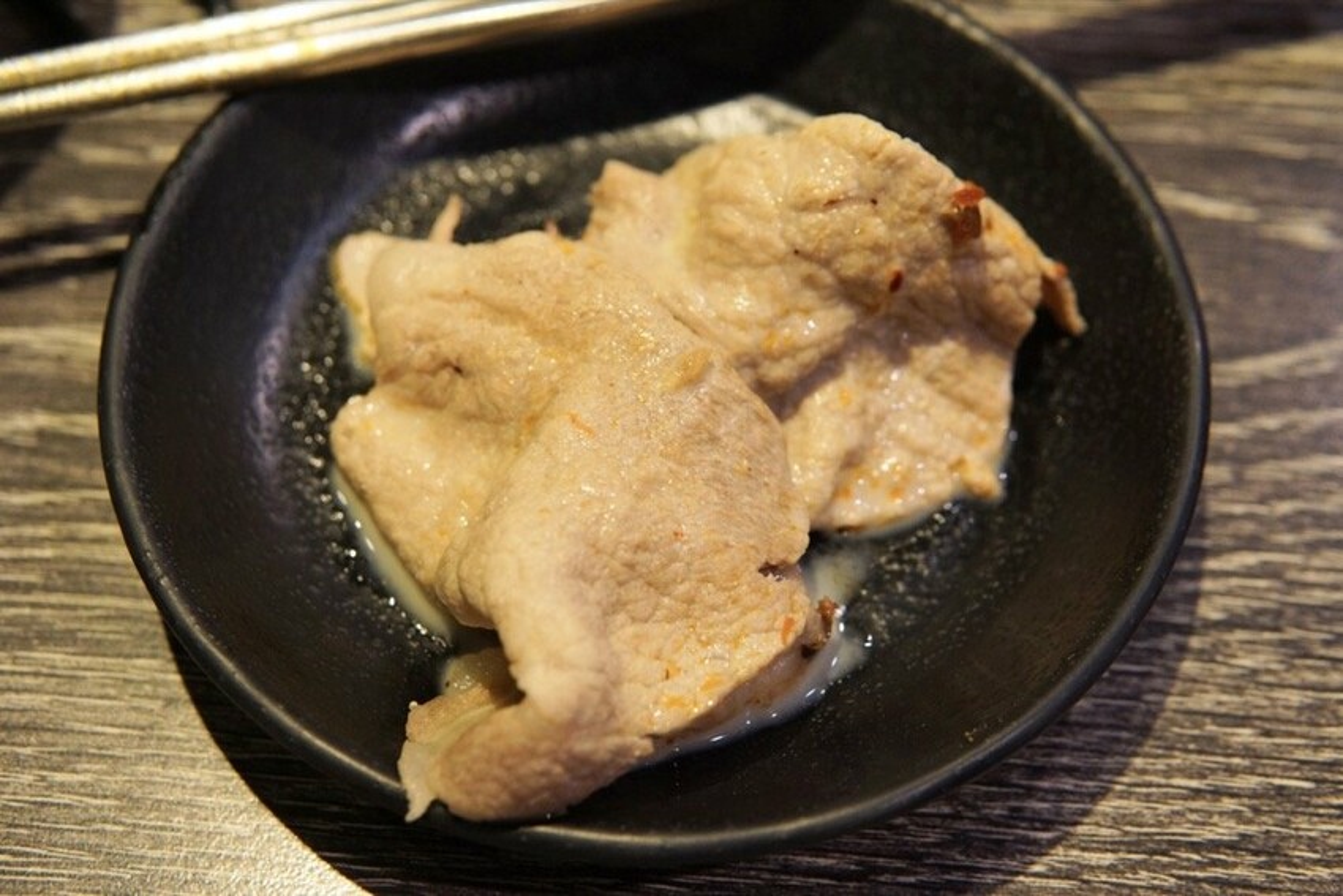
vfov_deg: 29.9
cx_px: 672
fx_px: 1679
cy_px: 448
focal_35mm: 45
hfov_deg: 43.6
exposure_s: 1/60
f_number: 4
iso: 1000
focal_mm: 30
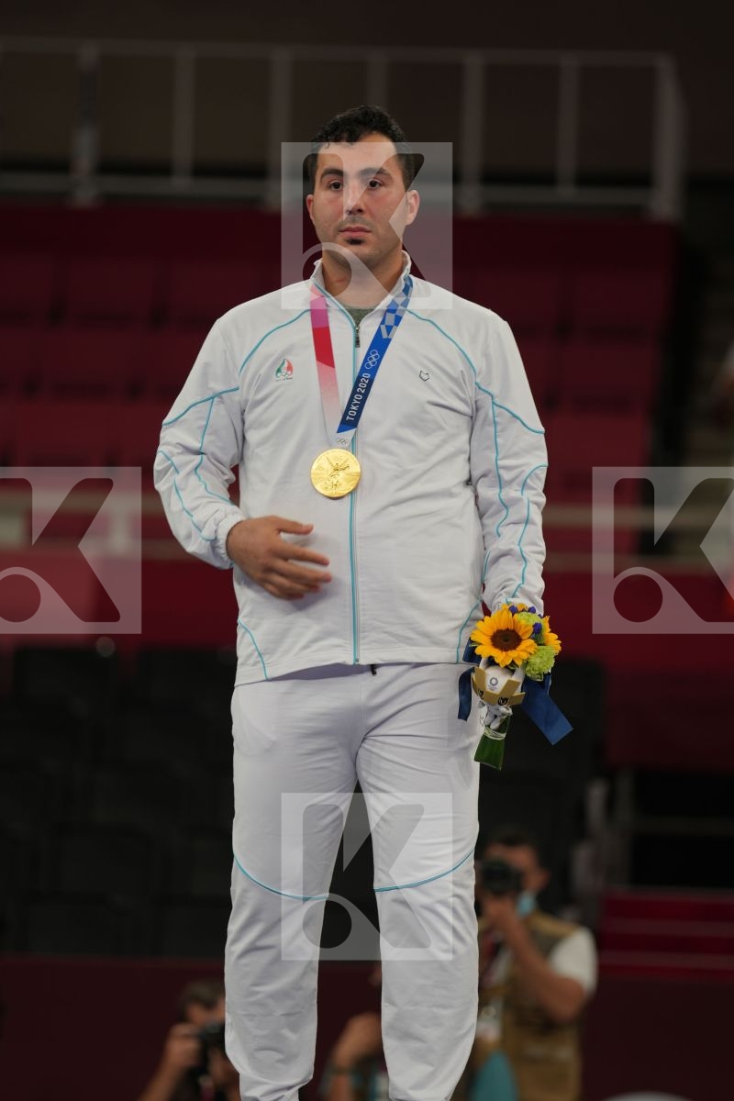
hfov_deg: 4.8
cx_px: 367
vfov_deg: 7.2
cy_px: 550
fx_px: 8807
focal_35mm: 288
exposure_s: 1/250
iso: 100
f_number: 2.8
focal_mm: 192
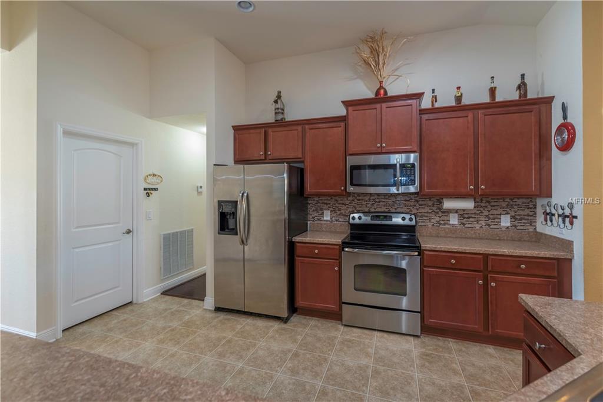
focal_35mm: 15
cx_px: 302
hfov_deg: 100.4
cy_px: 201
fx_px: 251
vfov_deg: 77.3
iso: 1000
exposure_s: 1/60
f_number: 2.8
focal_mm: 15
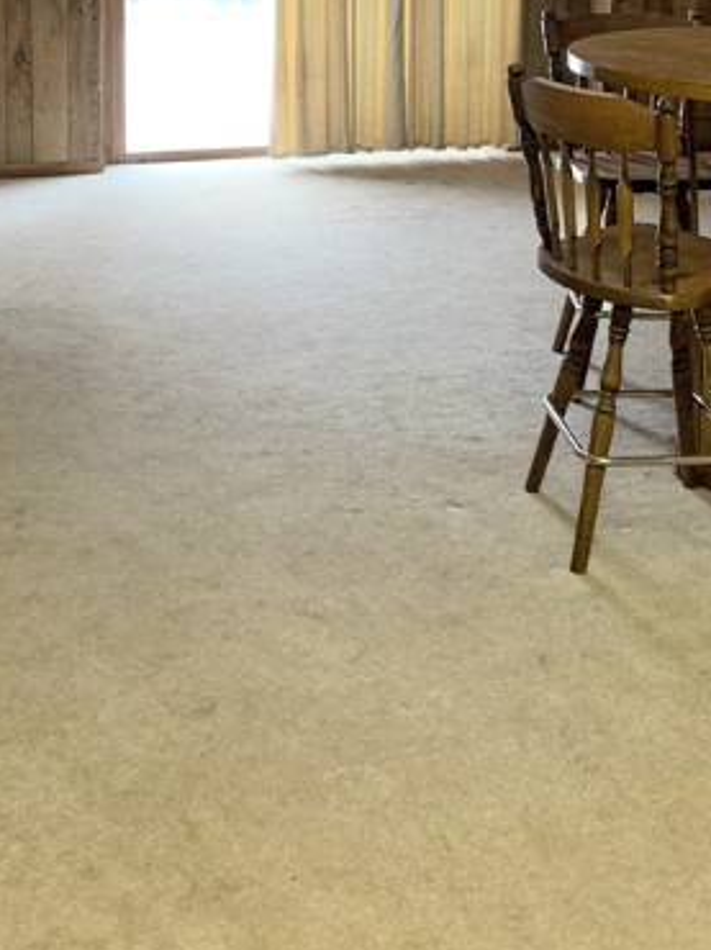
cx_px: 303
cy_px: 62
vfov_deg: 33.3
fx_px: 1481
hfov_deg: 27.0
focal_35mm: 54
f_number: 1.8
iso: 100
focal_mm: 4.25
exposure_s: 1/60
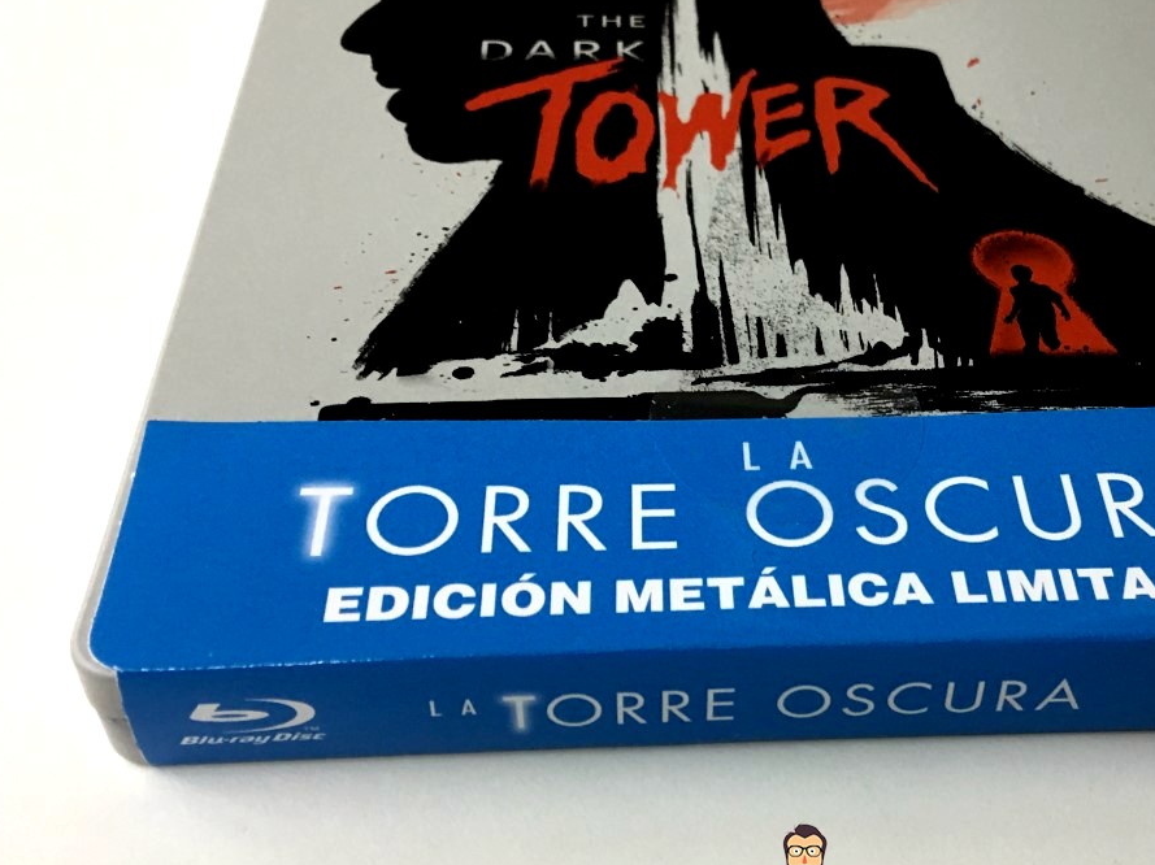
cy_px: 332
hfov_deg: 39.8
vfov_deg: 30.7
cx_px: 794
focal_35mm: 47
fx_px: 1568
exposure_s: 1/17
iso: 50
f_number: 2.2
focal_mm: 4.15
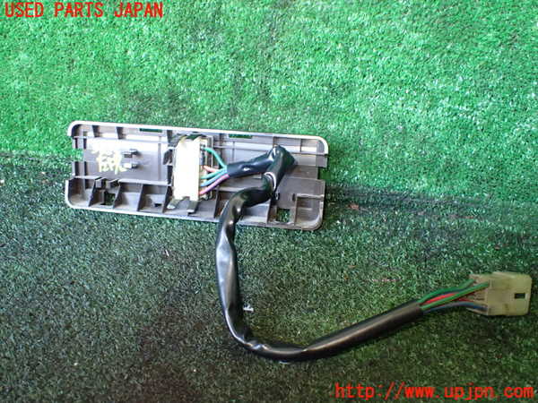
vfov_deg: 46.8
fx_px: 466
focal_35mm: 30
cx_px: 269
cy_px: 202
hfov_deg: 60.0
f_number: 2.3
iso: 800
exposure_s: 1/50
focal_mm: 5.4
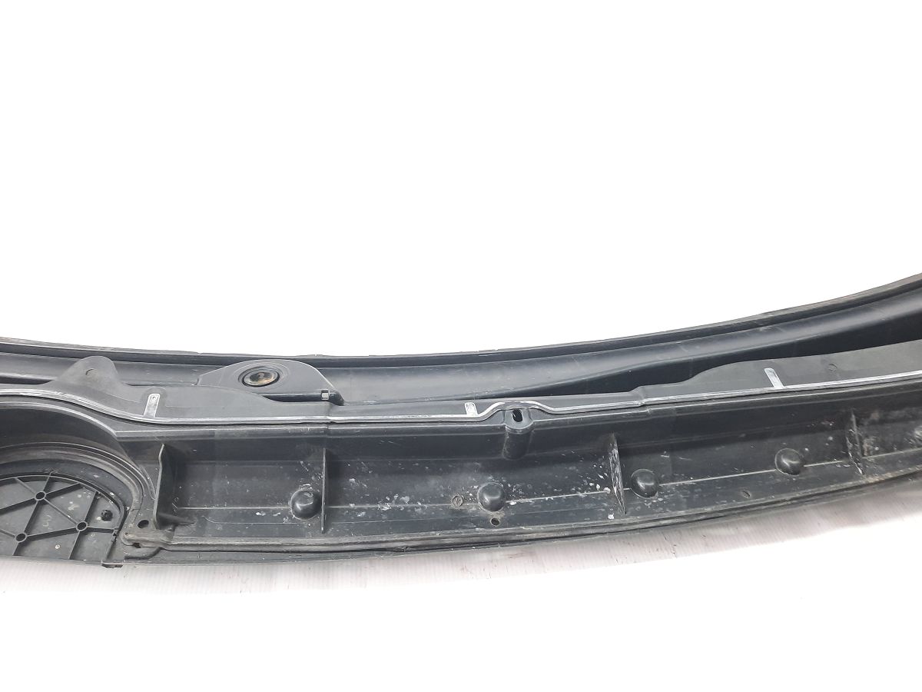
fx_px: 666
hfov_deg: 69.4
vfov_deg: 54.9
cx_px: 461
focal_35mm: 25
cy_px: 346
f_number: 2
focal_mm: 4.6
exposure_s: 1/50
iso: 160
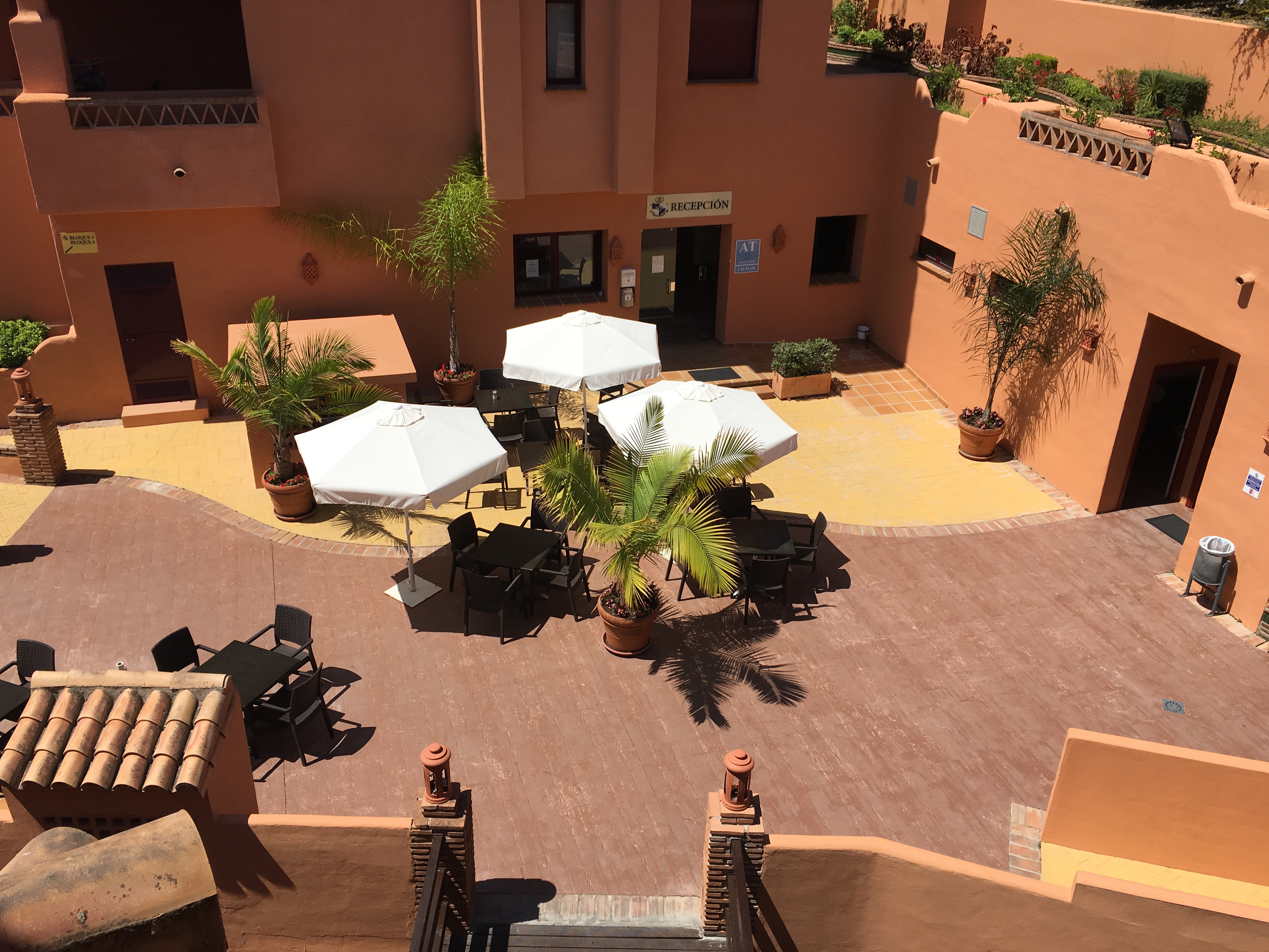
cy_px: 476
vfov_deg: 48.2
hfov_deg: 61.7
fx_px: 1063
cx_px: 634
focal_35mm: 29
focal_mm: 4.15
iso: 25
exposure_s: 1/2198
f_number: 2.2
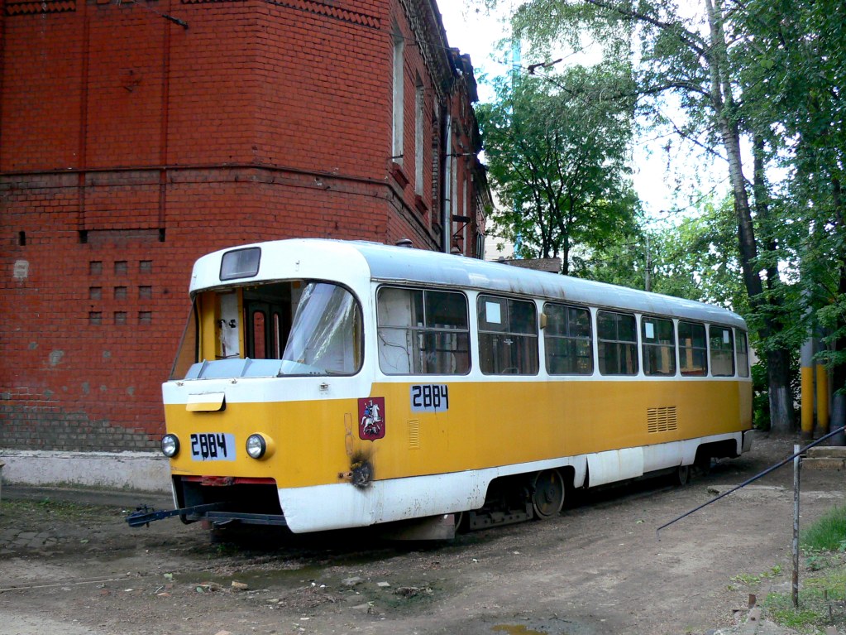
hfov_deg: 51.4
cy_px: 318
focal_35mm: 36
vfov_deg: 39.6
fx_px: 880
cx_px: 423
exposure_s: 1/25
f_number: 2.8
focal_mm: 6
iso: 100
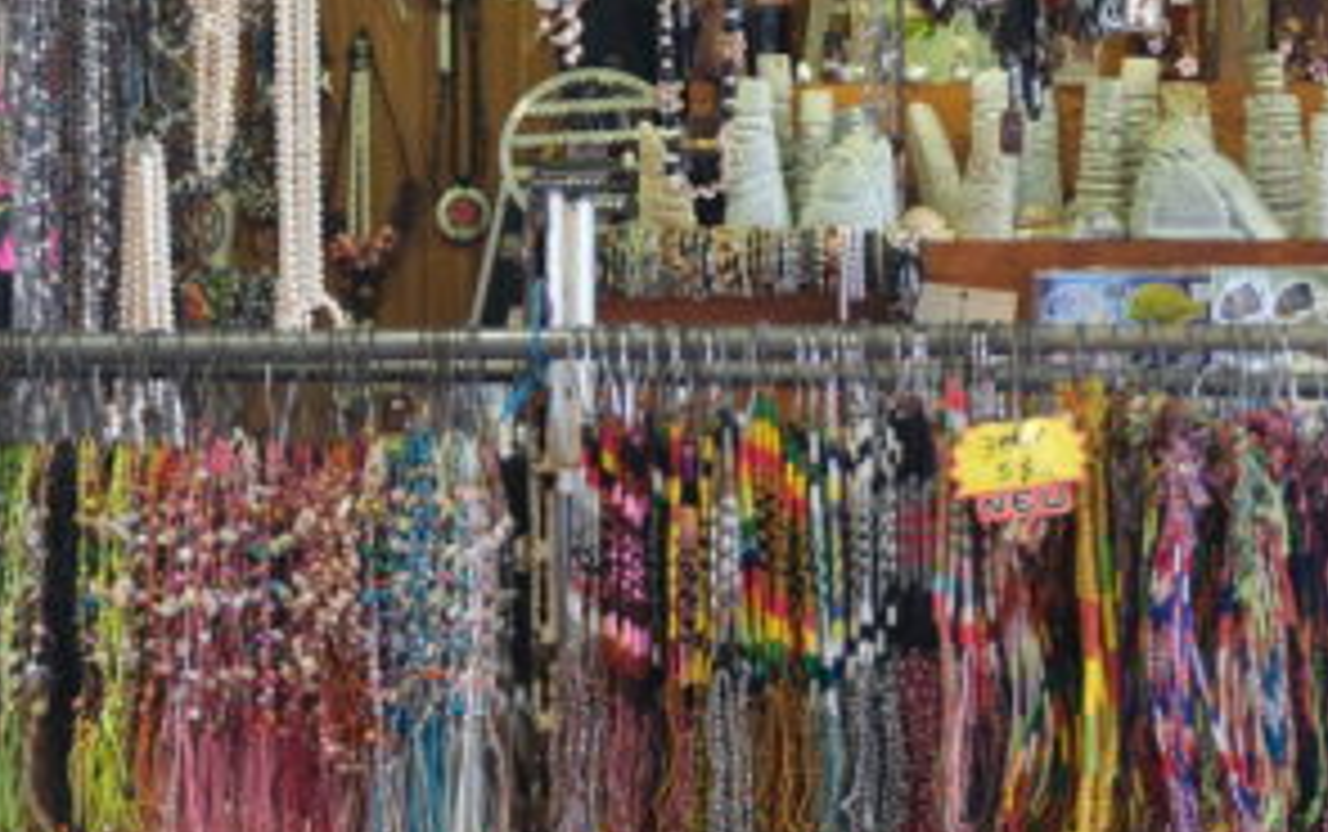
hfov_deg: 13.6
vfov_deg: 8.6
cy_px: 452
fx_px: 5506
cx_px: 1148
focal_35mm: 152
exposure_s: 1/60
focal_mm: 28.7
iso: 400
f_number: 3.6
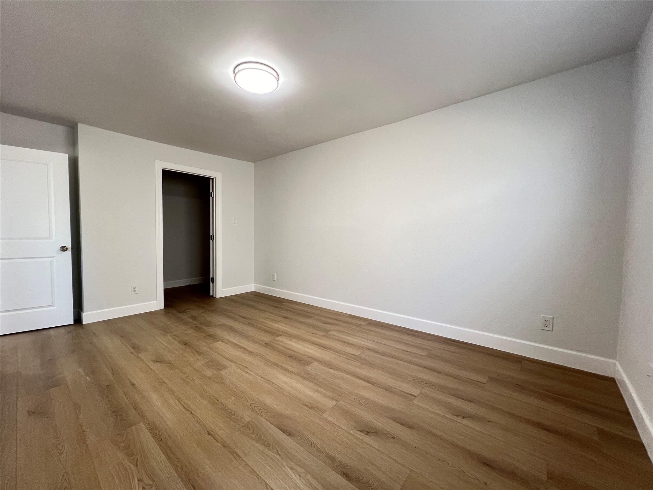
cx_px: 326
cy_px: 245
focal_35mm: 13
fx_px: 245
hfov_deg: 106.2
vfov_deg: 89.9
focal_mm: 1.57
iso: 125
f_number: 1.8
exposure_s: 1/60
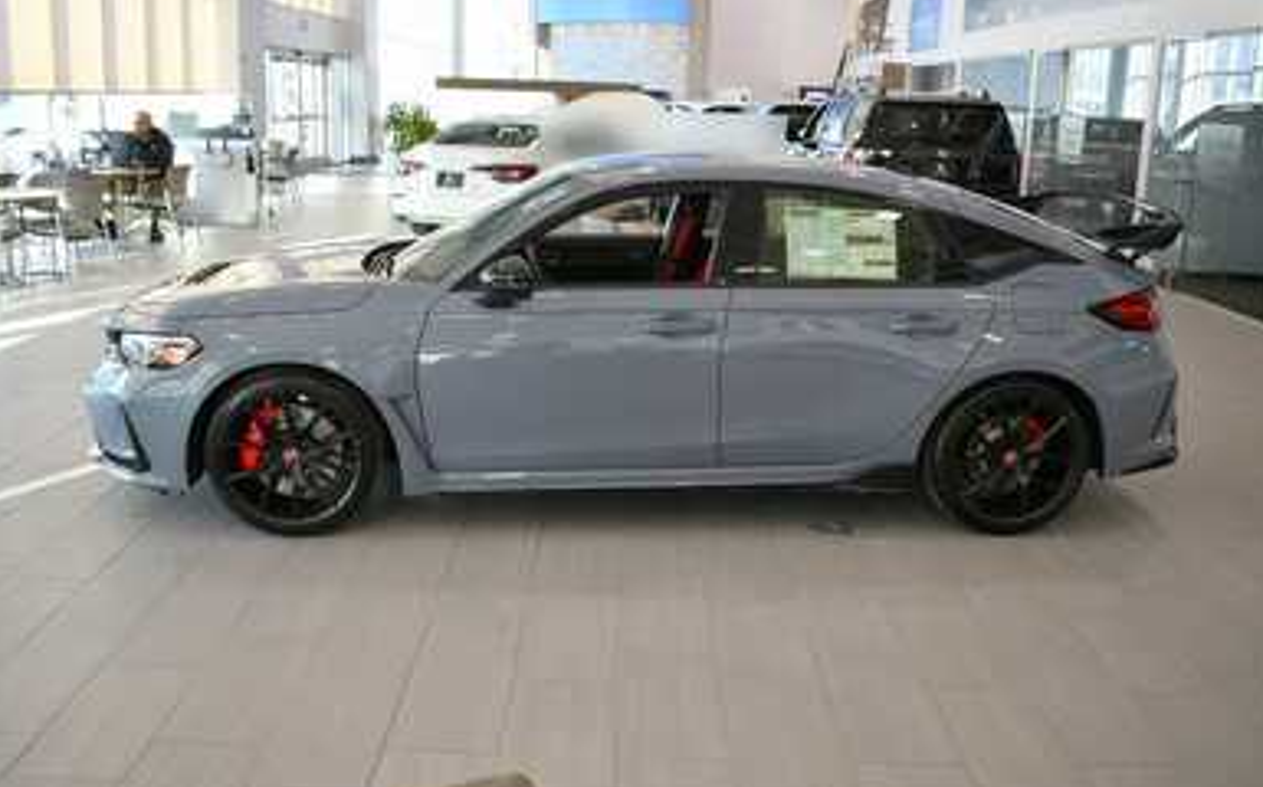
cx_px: 623
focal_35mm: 35
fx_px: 1204
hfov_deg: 55.4
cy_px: 382
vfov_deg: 36.2
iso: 400
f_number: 4.5
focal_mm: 22
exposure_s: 1/250
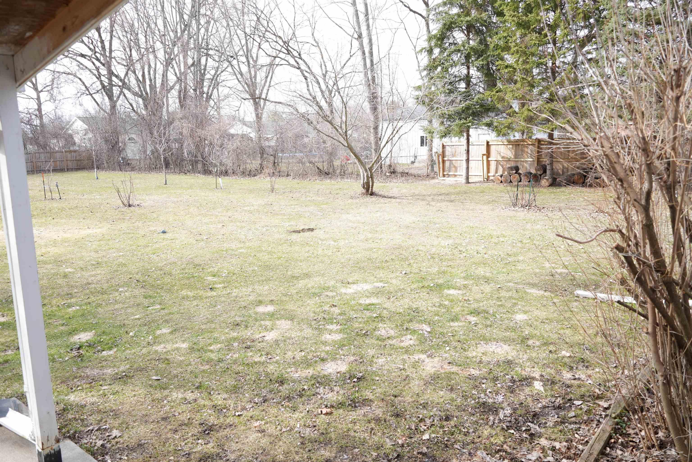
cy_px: 231
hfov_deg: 65.5
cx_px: 346
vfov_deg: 46.4
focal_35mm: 28
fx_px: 538
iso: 125
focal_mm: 28
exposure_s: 1/160
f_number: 4
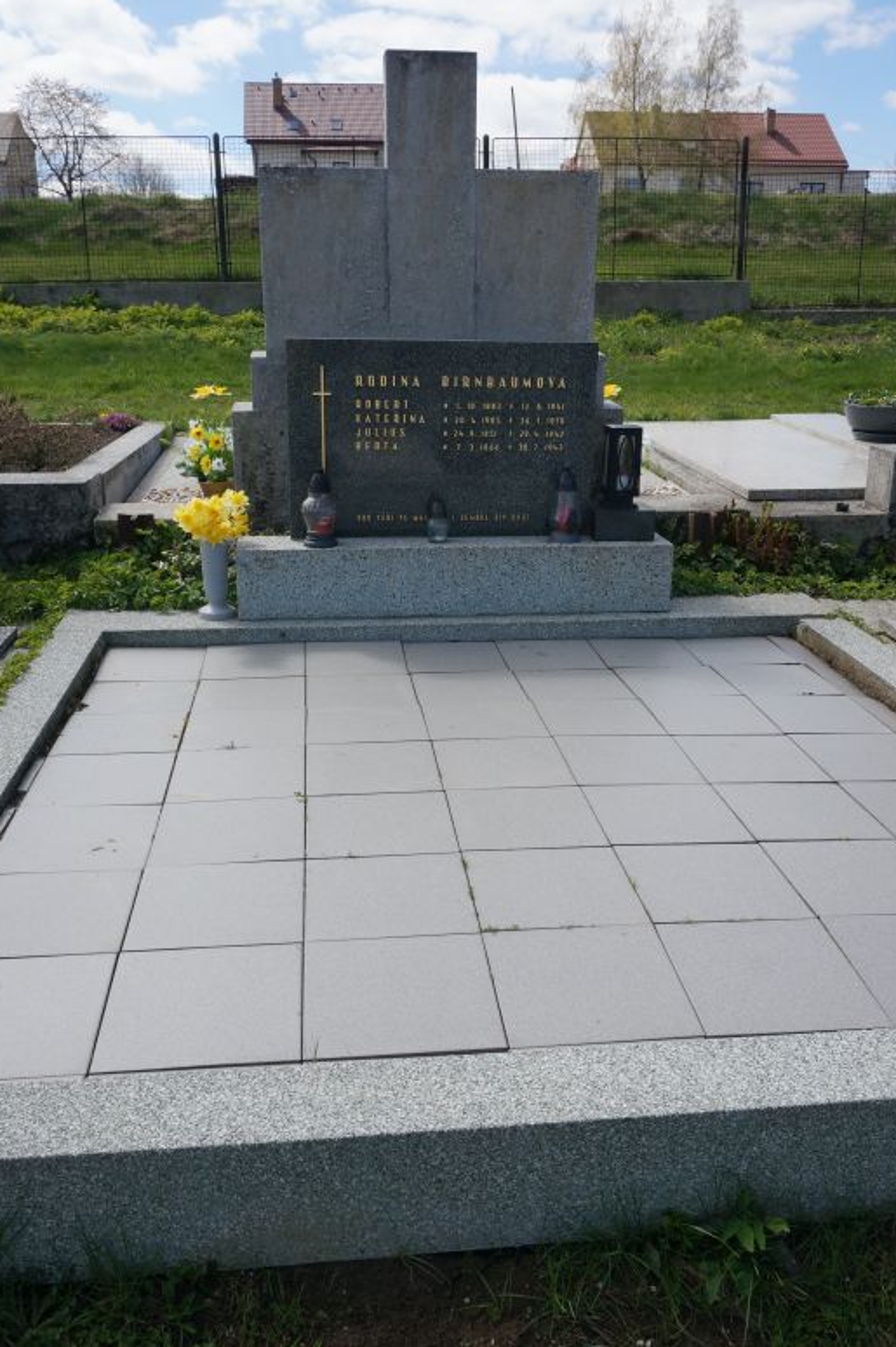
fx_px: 1159
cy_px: 682
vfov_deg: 60.3
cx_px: 451
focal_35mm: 31
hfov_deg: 42.3
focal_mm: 20
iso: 400
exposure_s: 1/640
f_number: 9
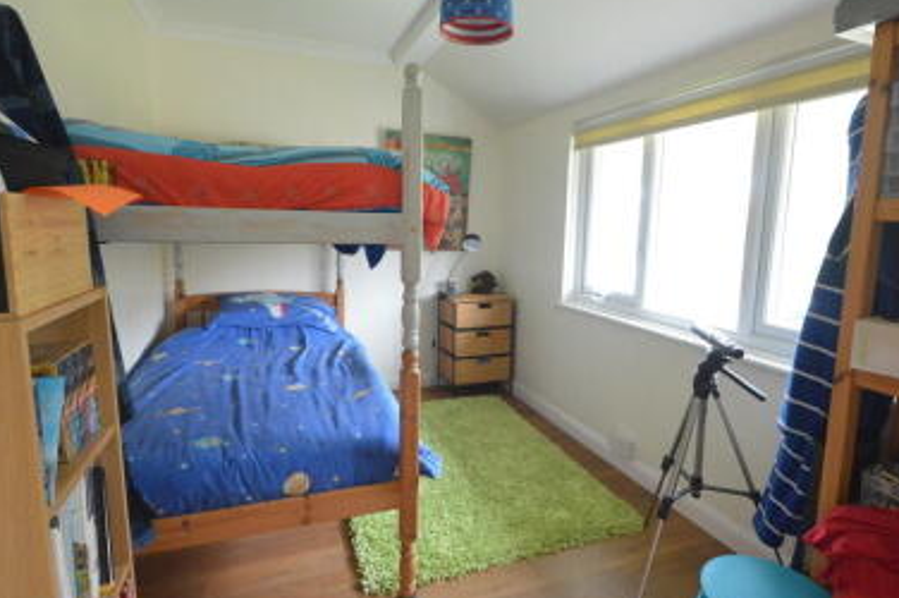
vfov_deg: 64.4
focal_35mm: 19
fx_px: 474
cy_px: 286
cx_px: 483
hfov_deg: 86.8
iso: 3200
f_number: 8
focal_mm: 10
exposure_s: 1/30
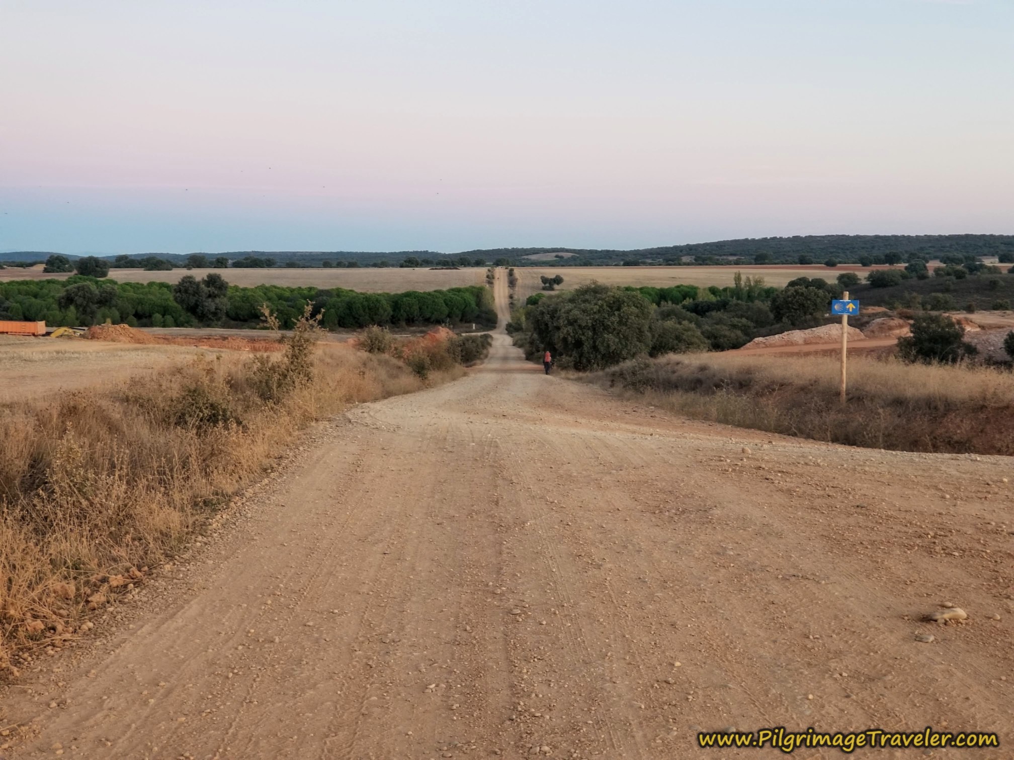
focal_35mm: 52
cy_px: 380
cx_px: 507
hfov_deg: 36.8
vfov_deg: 28.0
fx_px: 1523
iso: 80
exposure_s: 1/30
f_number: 2.4
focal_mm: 6
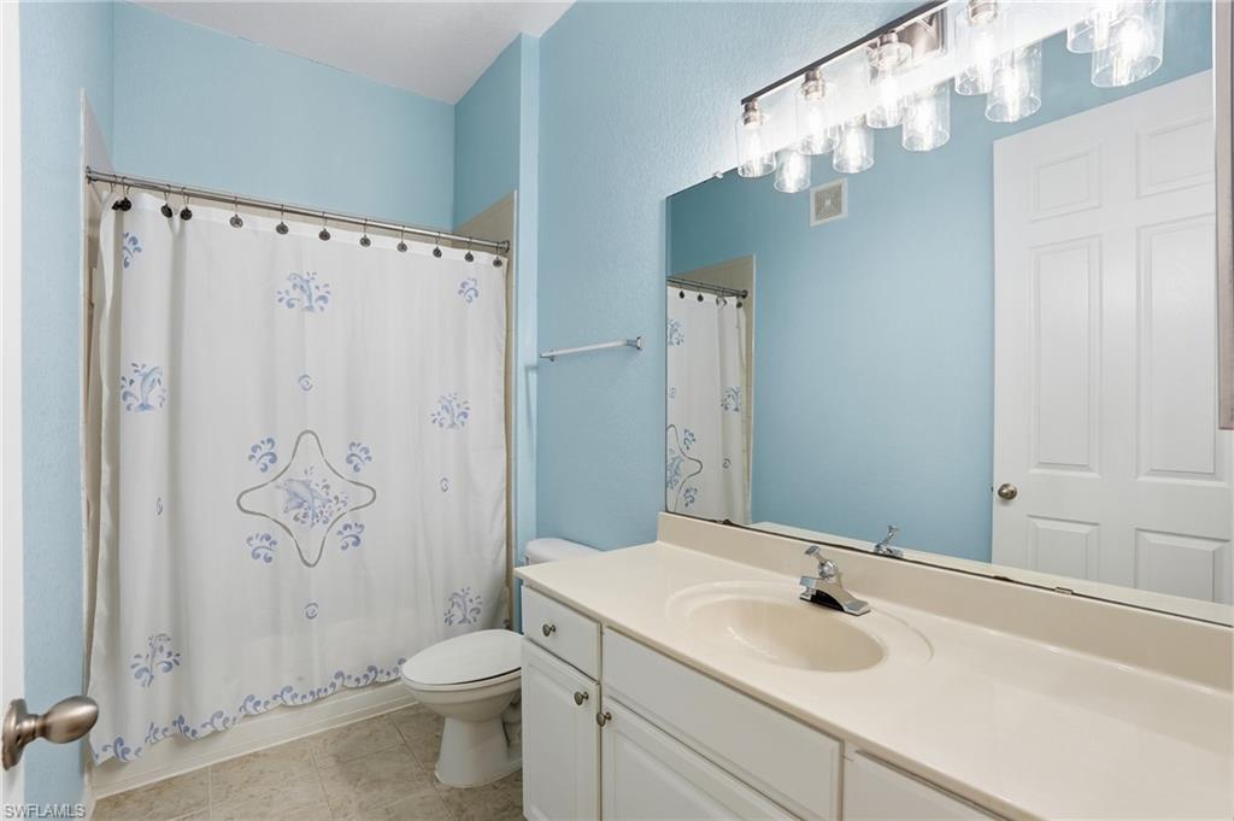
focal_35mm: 16
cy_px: 410
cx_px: 617
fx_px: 548
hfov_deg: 96.8
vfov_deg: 73.7
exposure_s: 1/500
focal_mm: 16
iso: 400
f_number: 9
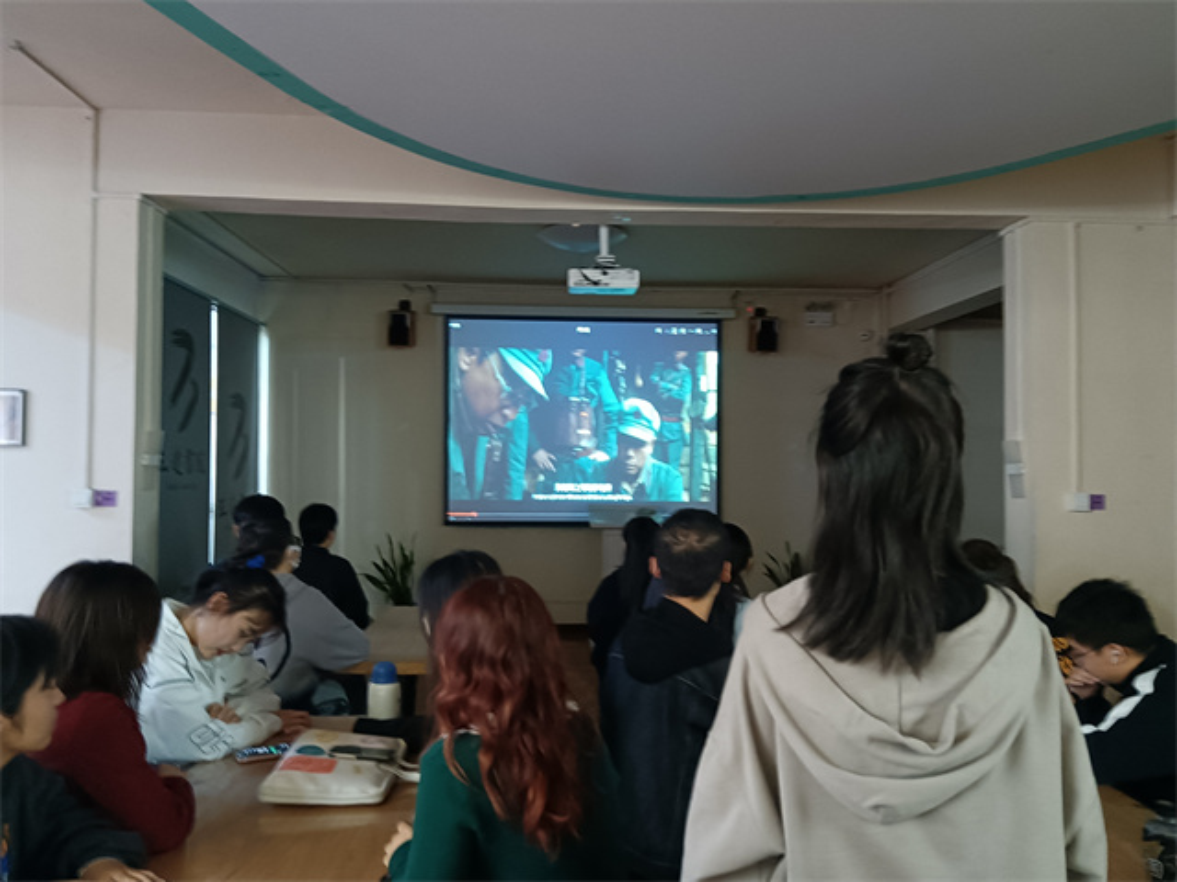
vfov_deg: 51.4
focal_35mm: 27
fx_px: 918
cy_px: 441
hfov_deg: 65.3
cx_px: 588
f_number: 1.9
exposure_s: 1/20
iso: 2457
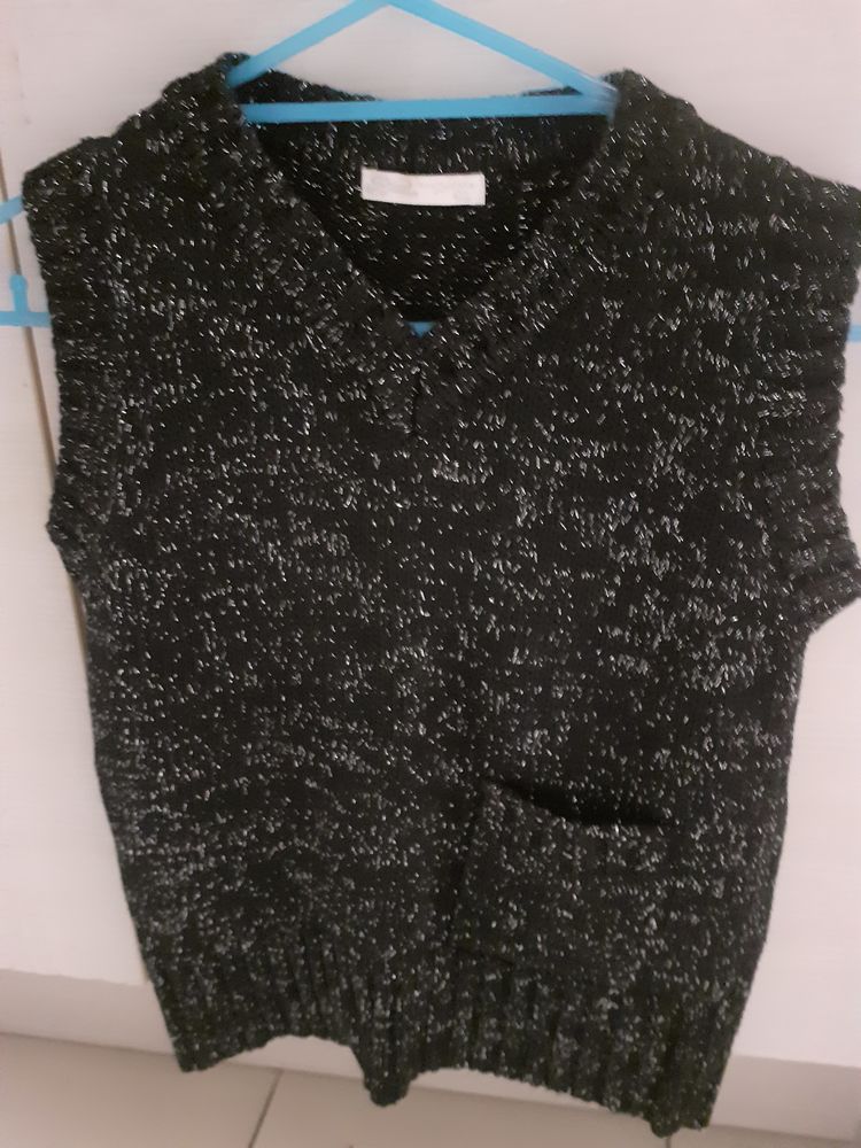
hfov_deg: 51.4
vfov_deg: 65.3
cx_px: 430
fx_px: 895
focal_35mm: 27
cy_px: 574
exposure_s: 1/10
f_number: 1.9
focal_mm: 3.6
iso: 1250
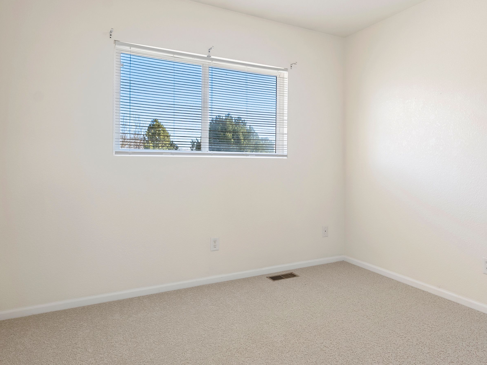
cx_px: 279
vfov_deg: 56.8
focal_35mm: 24
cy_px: 177
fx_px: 338
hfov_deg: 71.2
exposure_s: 1/4
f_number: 8
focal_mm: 14
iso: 640
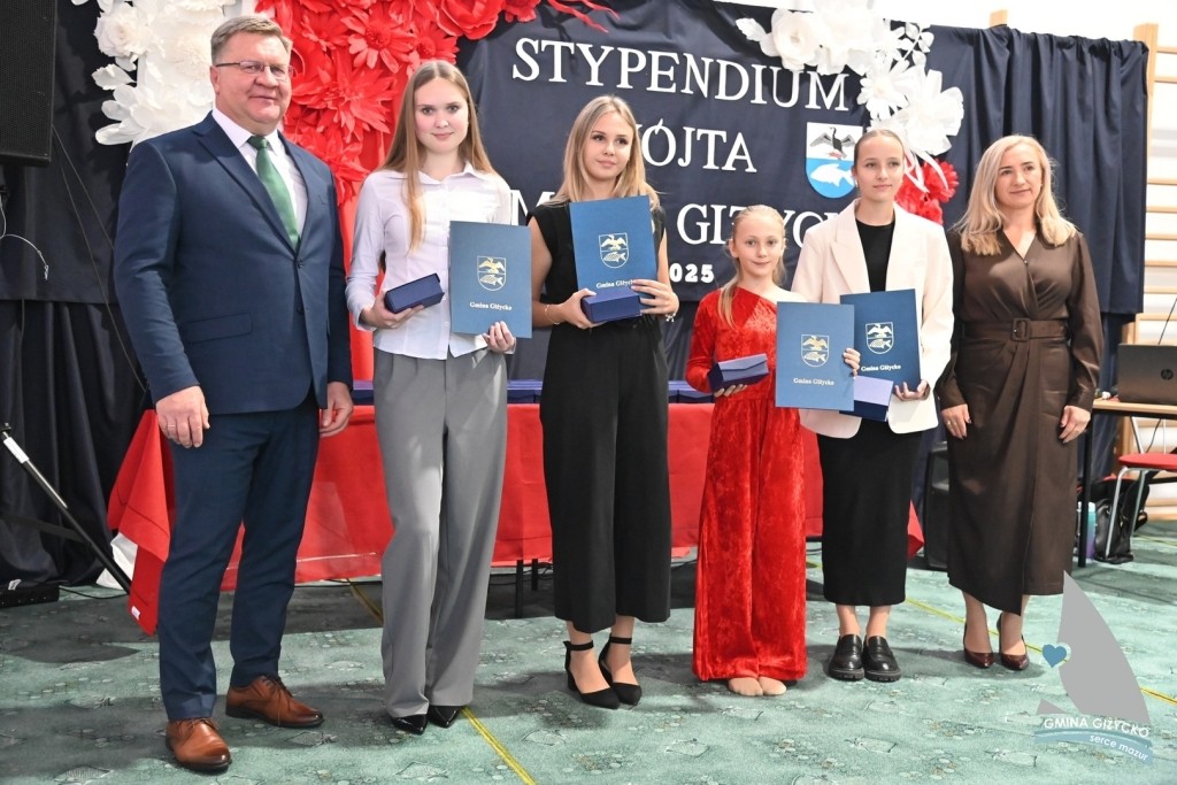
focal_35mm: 38
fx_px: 1242
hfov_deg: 50.7
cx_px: 588
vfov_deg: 35.1
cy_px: 392
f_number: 4
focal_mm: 38
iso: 10000
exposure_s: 1/125
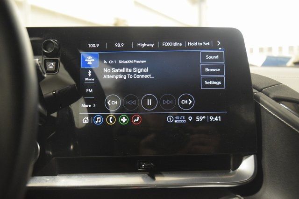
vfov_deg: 26.5
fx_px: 424
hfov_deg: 38.9
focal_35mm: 51
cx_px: 150
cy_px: 100
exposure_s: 1/30
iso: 3200
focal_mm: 34
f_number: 4
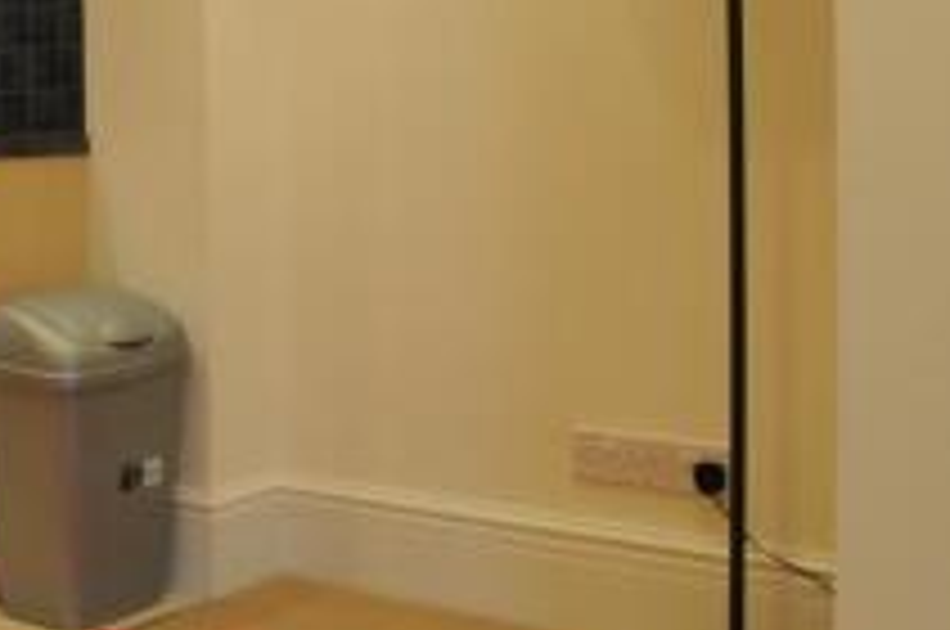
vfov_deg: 21.9
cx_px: 72
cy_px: 119
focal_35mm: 61
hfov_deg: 31.2
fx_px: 1607
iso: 1000
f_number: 8
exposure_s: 1/40
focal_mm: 18
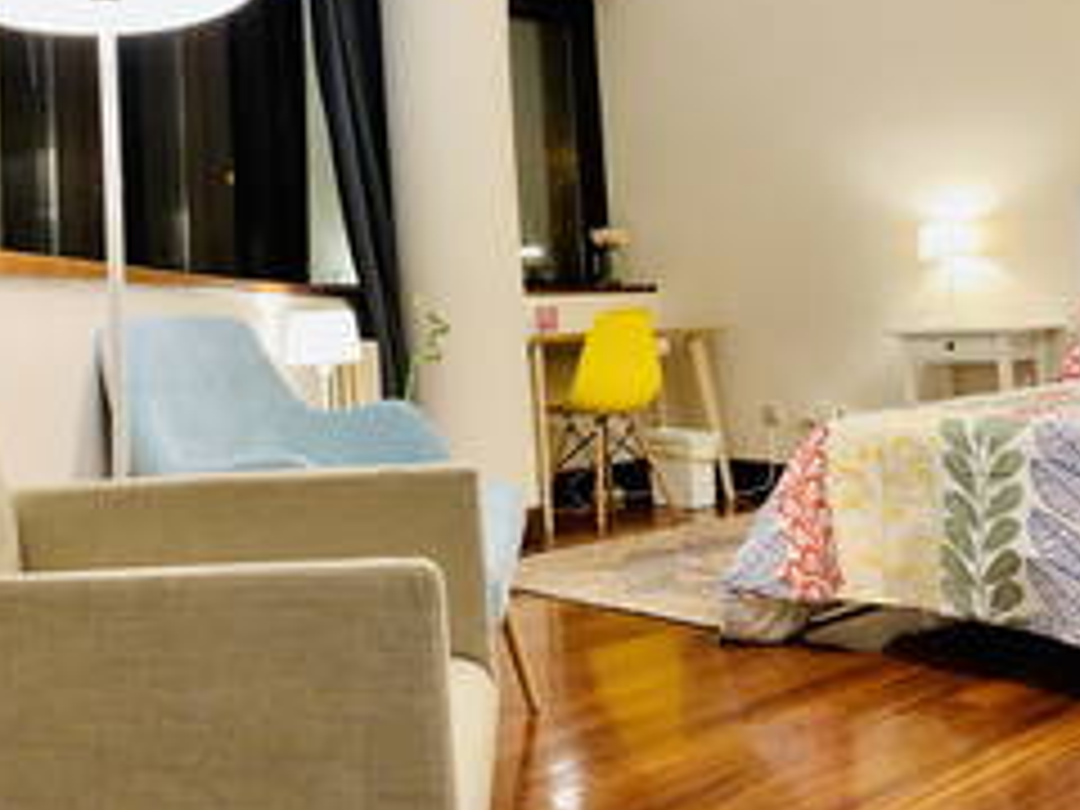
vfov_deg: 36.1
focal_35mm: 39
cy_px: 216
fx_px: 1217
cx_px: 324
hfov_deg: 46.8
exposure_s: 1/60
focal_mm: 4.25
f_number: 1.8
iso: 160
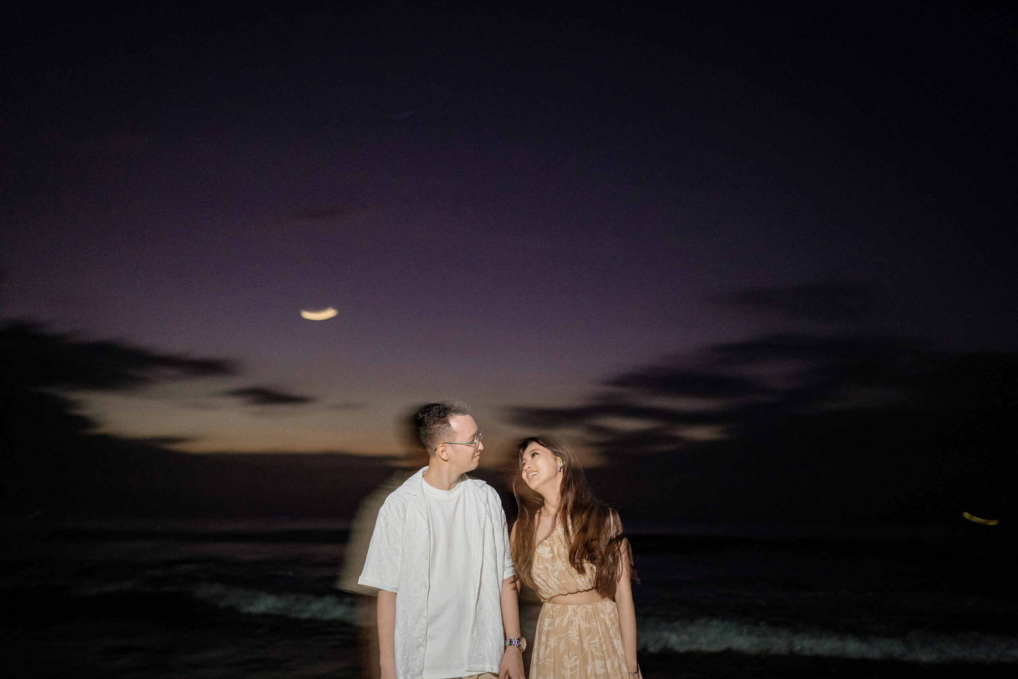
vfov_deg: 37.9
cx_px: 509
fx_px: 990
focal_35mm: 35
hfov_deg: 54.4
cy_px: 340
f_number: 1.4
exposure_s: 1/25
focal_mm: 35
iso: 2000
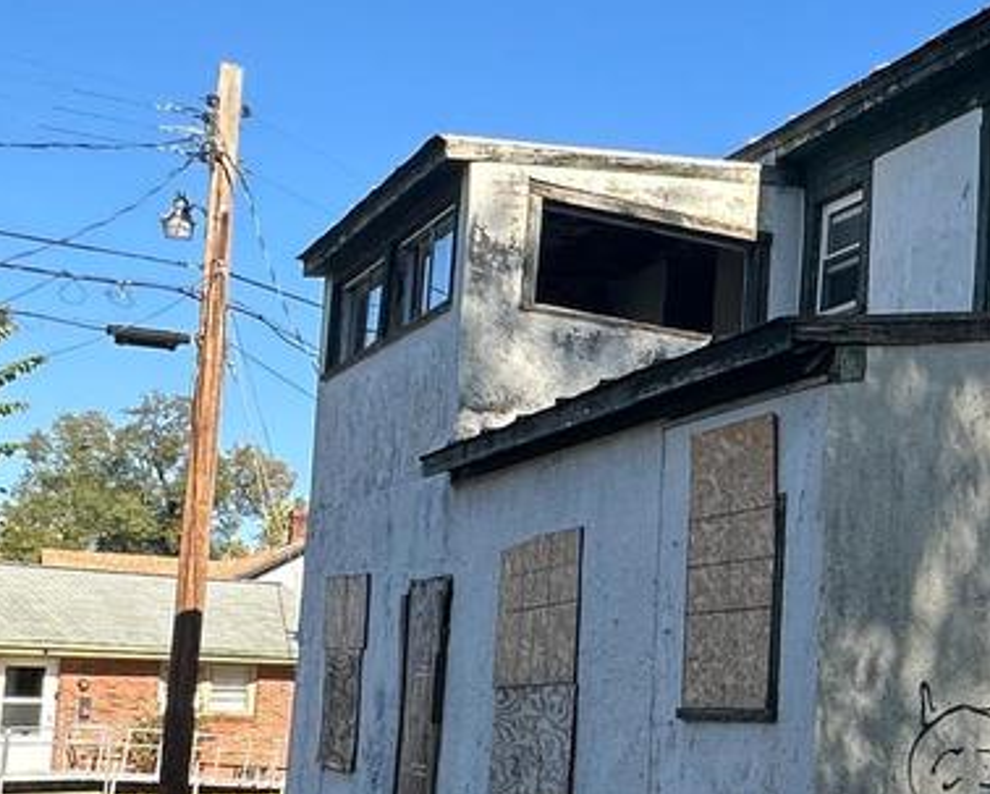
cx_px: 1205
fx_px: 1525
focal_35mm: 52
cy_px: 563
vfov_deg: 28.9
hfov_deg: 30.3
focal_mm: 2.22
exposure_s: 1/988
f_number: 2.2
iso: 50
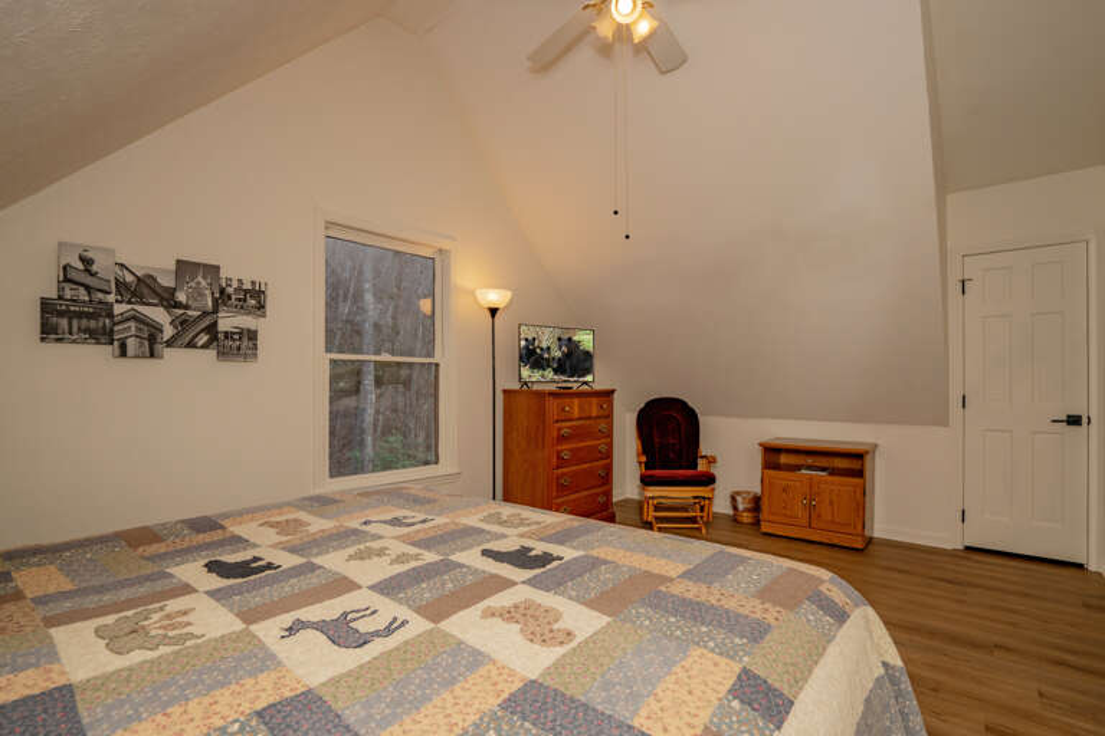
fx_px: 491
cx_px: 552
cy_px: 368
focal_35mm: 16
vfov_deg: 73.7
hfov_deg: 96.7
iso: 400
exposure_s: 1/125
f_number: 7.1
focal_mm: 16
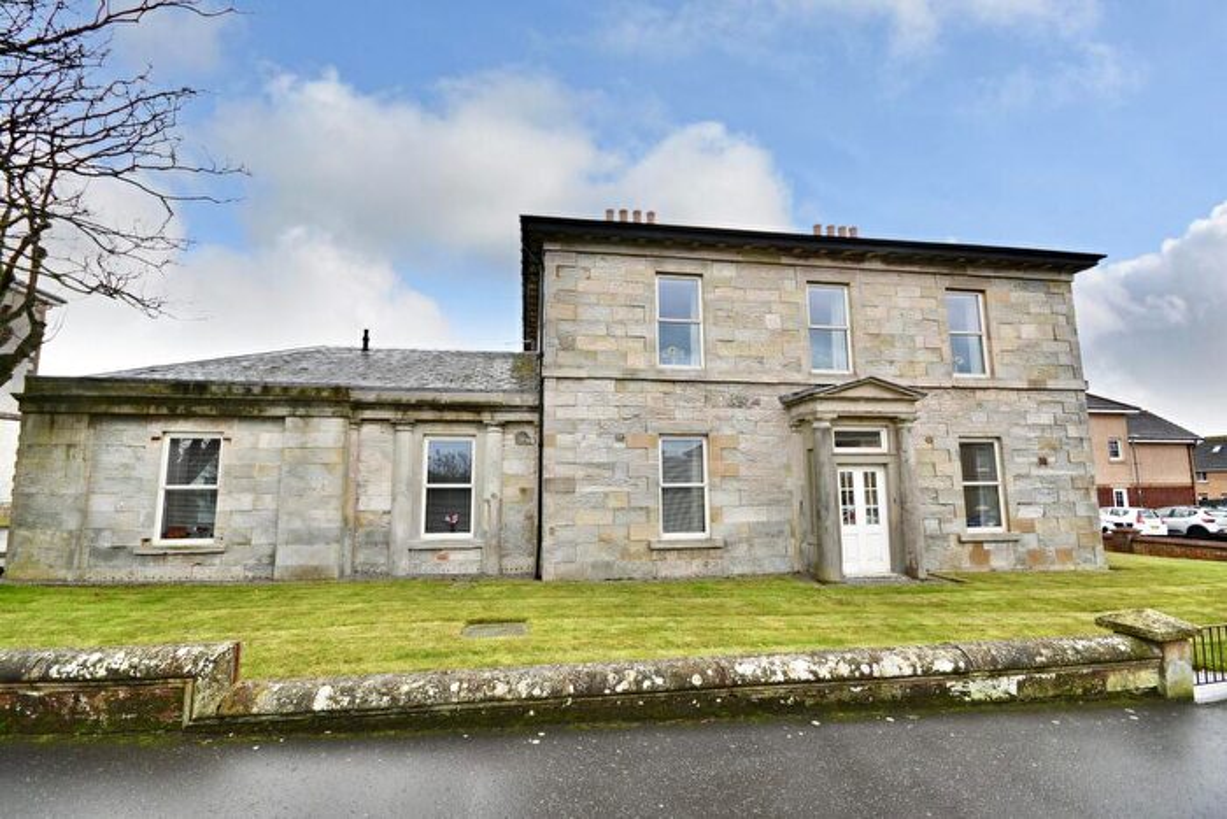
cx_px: 614
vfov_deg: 77.4
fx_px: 511
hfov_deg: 100.4
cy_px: 410
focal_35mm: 15
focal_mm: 10
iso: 100
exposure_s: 1/30
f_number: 8
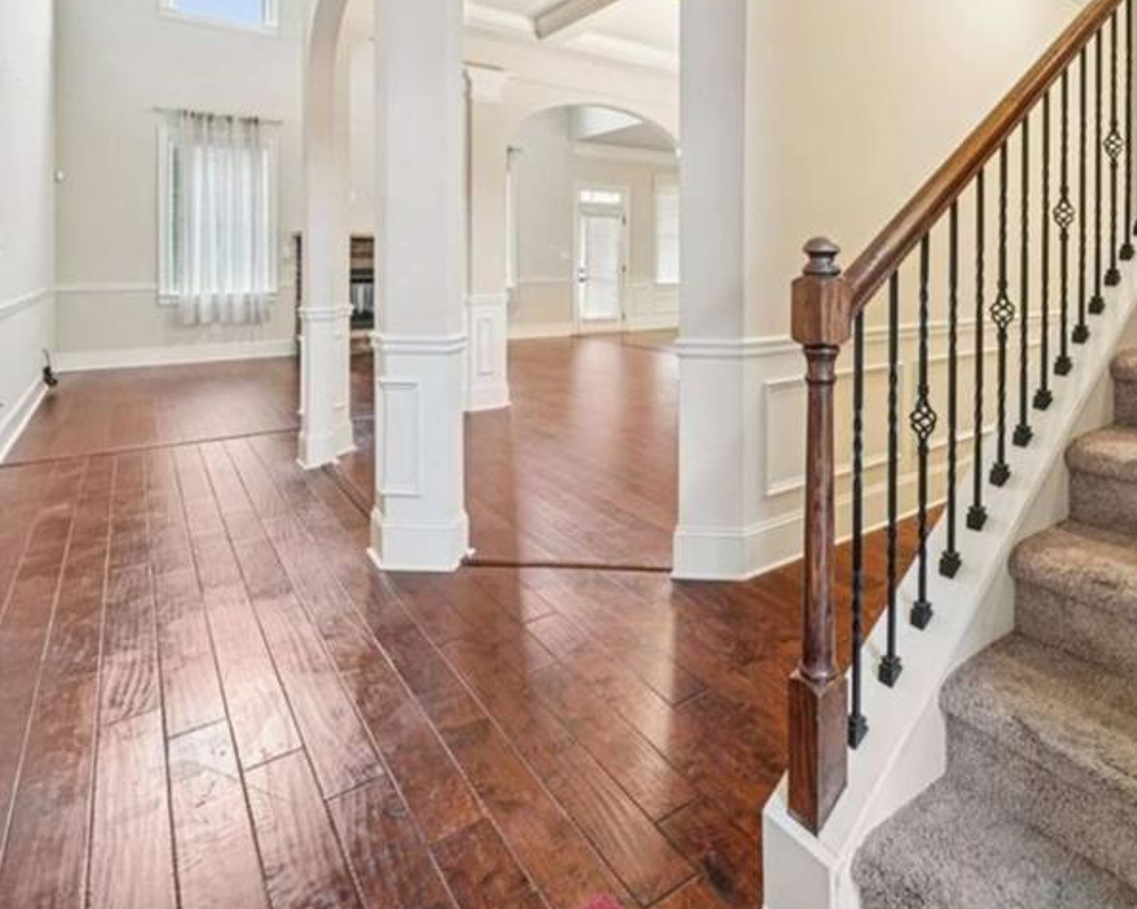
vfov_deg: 63.0
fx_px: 707
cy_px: 267
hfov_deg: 75.0
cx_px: 764
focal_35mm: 21
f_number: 8
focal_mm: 13
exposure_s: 1/2
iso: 400
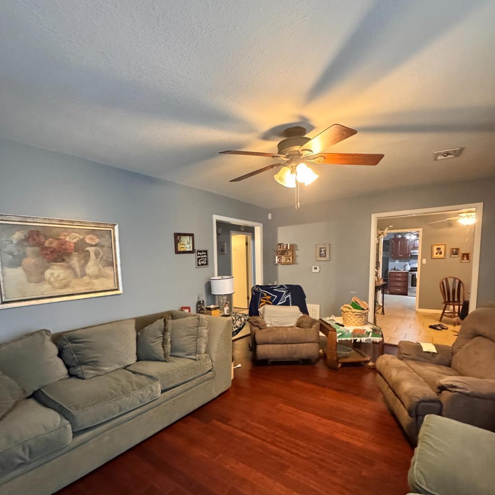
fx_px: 275
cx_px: 247
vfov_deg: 83.3
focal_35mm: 17
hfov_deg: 84.0
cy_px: 287
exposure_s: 1/60
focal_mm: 2.22
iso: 1250
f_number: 2.2
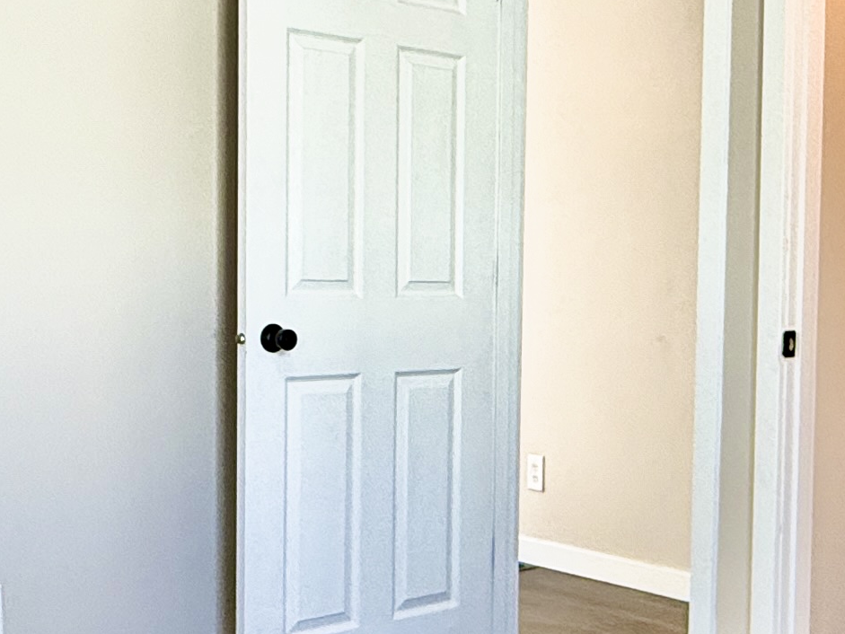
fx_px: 1465
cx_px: 552
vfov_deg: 24.4
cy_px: 344
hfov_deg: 32.0
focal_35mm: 60
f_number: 2.2
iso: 200
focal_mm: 2.22
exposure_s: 1/120
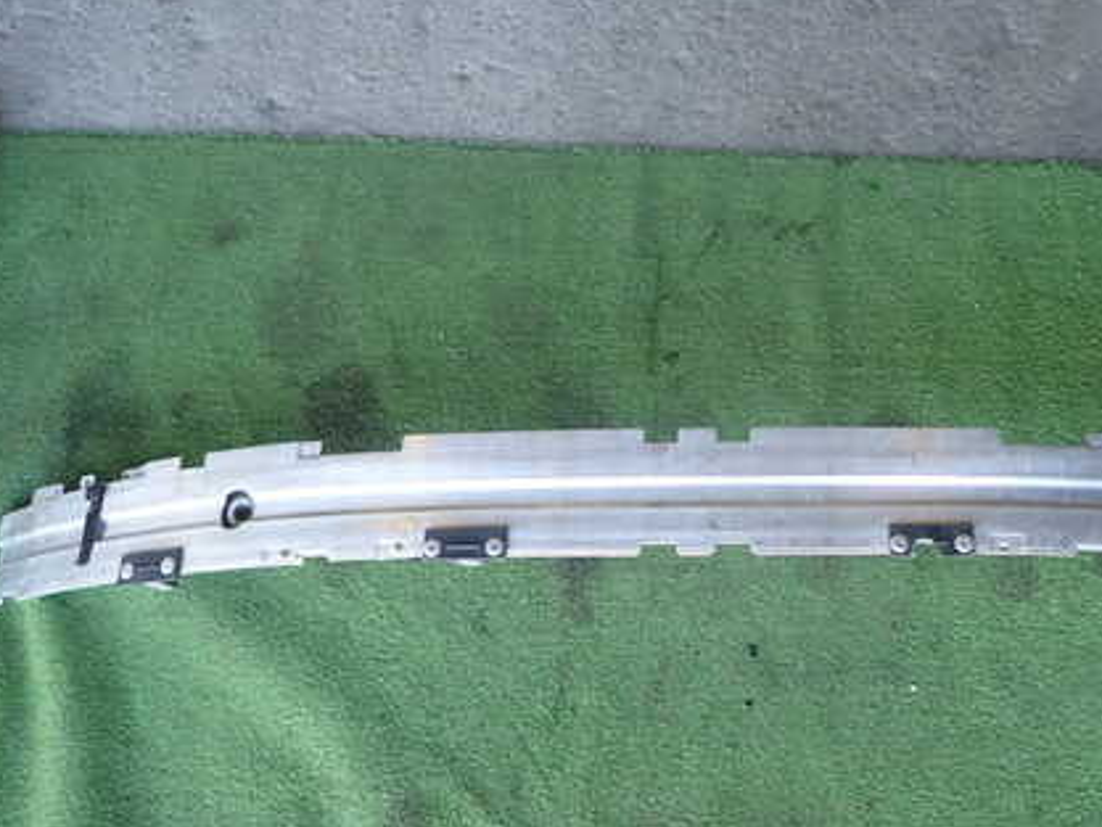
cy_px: 497
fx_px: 1146
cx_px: 732
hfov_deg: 50.4
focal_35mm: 36
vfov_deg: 39.5
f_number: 2
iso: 125
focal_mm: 4.5
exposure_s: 1/60
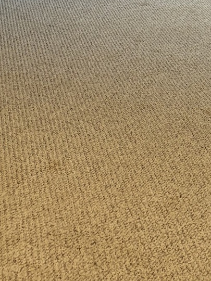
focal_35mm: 111
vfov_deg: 16.8
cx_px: 333
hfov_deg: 12.6
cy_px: -71
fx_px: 902
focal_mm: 5.96
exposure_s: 1/60
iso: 200
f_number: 1.6
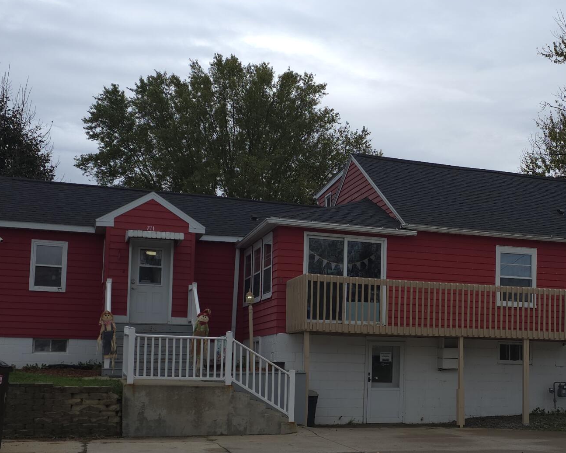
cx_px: 423
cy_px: 298
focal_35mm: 52
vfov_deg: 29.0
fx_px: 871
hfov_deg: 35.2
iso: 12
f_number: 1.7
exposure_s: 1/294
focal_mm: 6.3
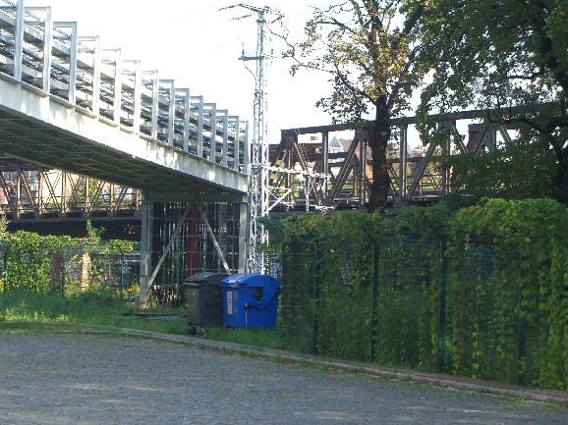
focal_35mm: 115
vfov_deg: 12.9
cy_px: 212
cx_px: 285
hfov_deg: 17.1
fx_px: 1886
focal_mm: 23.7
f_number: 5.1
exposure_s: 1/100
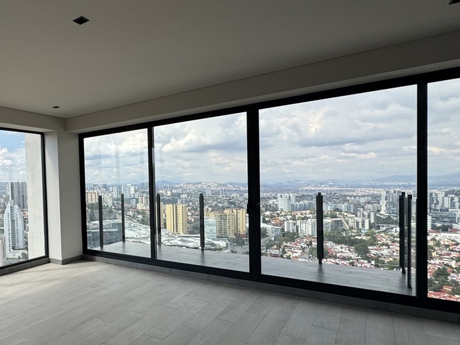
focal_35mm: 25
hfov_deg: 60.9
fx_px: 332
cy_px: 195
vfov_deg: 54.7
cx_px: 64
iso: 50
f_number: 2.2
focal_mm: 2.22
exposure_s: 1/1600
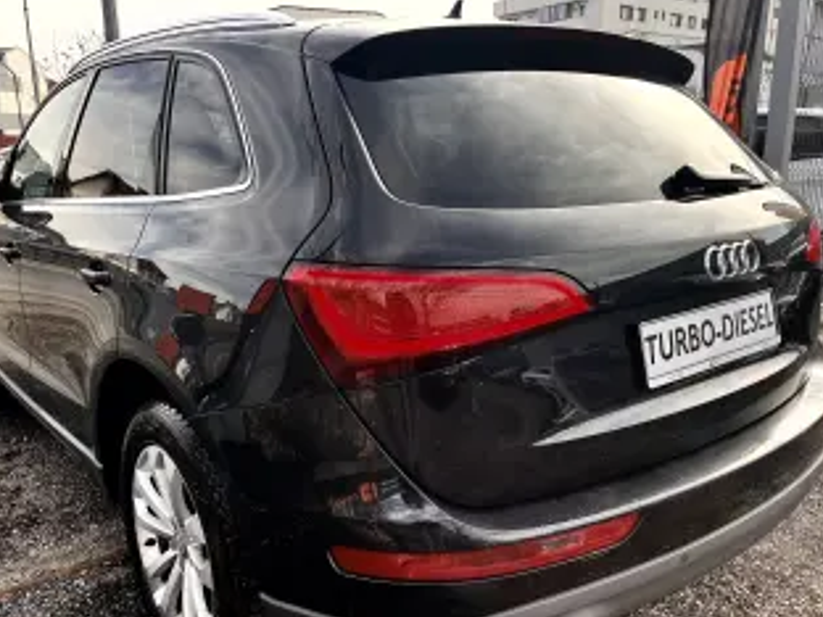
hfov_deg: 59.9
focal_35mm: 30
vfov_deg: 46.8
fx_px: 713
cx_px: 377
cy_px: 332
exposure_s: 1/608
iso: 50
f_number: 1.6
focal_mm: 5.1
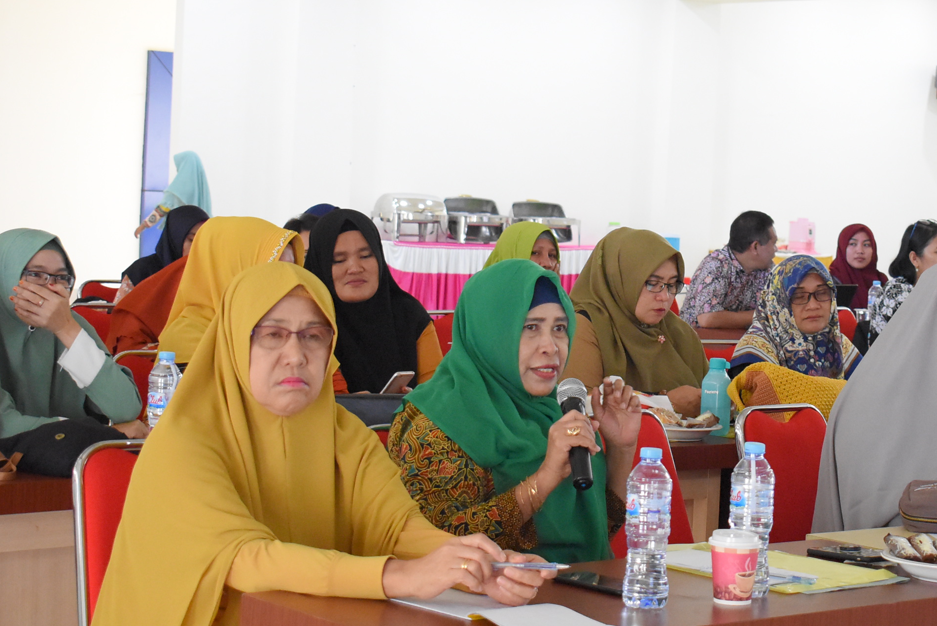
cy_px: 275
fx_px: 2214
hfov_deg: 23.8
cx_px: 632
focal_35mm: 85
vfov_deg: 16.1
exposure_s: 1/60
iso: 3600
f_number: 4.8
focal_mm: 36
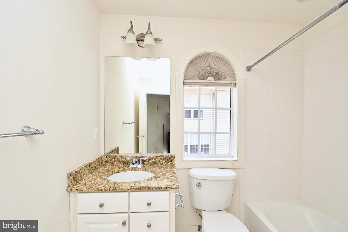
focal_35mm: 15
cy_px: 116
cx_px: 174
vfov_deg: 77.3
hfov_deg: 100.4
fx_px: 145
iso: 320
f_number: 7.1
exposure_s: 1/200
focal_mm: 10
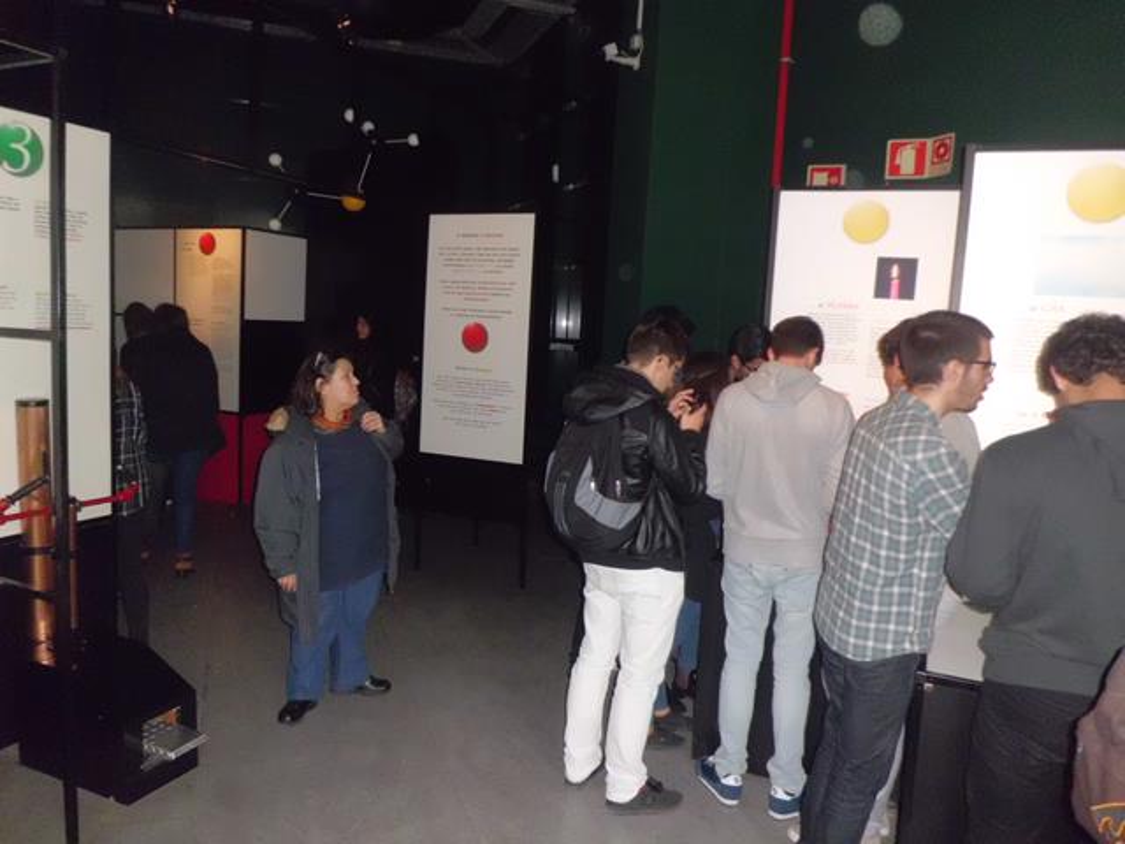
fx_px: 845
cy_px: 422
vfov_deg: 53.1
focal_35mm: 26
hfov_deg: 67.3
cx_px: 562
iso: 400
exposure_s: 1/60
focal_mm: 4.7
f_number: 2.8
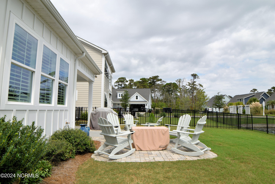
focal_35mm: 21
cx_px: 138
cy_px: 92
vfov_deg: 59.5
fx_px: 160
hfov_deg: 81.2
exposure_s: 1/400
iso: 200
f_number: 10
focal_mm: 14
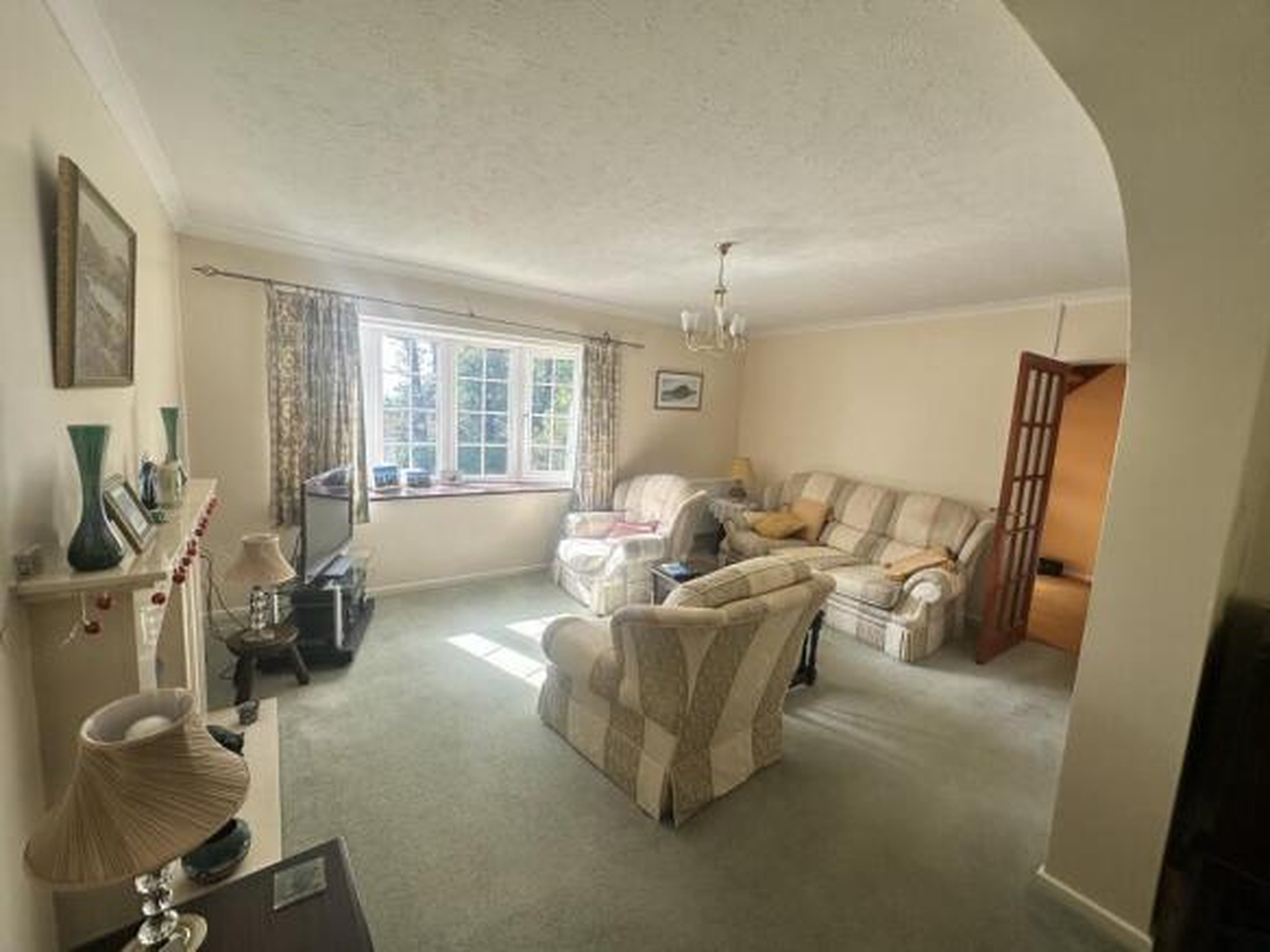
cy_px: 476
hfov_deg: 102.1
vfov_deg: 85.7
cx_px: 635
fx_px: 514
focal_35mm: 14
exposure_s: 1/142
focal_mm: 2.22
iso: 40
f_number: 2.2
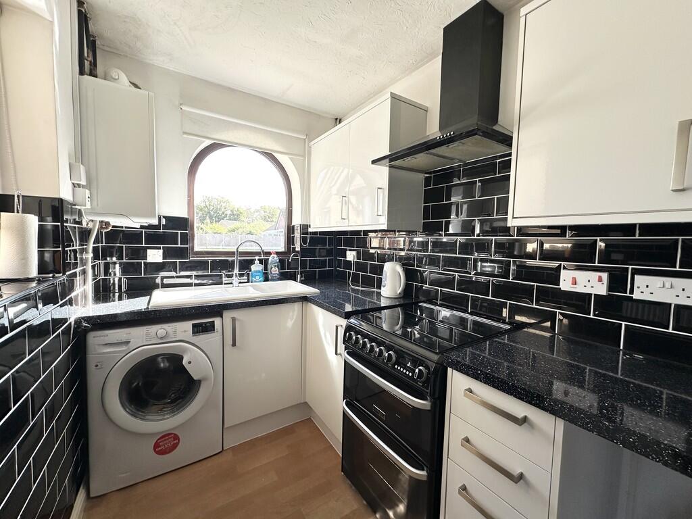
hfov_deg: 102.1
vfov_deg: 85.7
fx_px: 280
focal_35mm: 14
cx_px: 346
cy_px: 260
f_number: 2.2
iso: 40
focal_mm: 2.22
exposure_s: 1/106
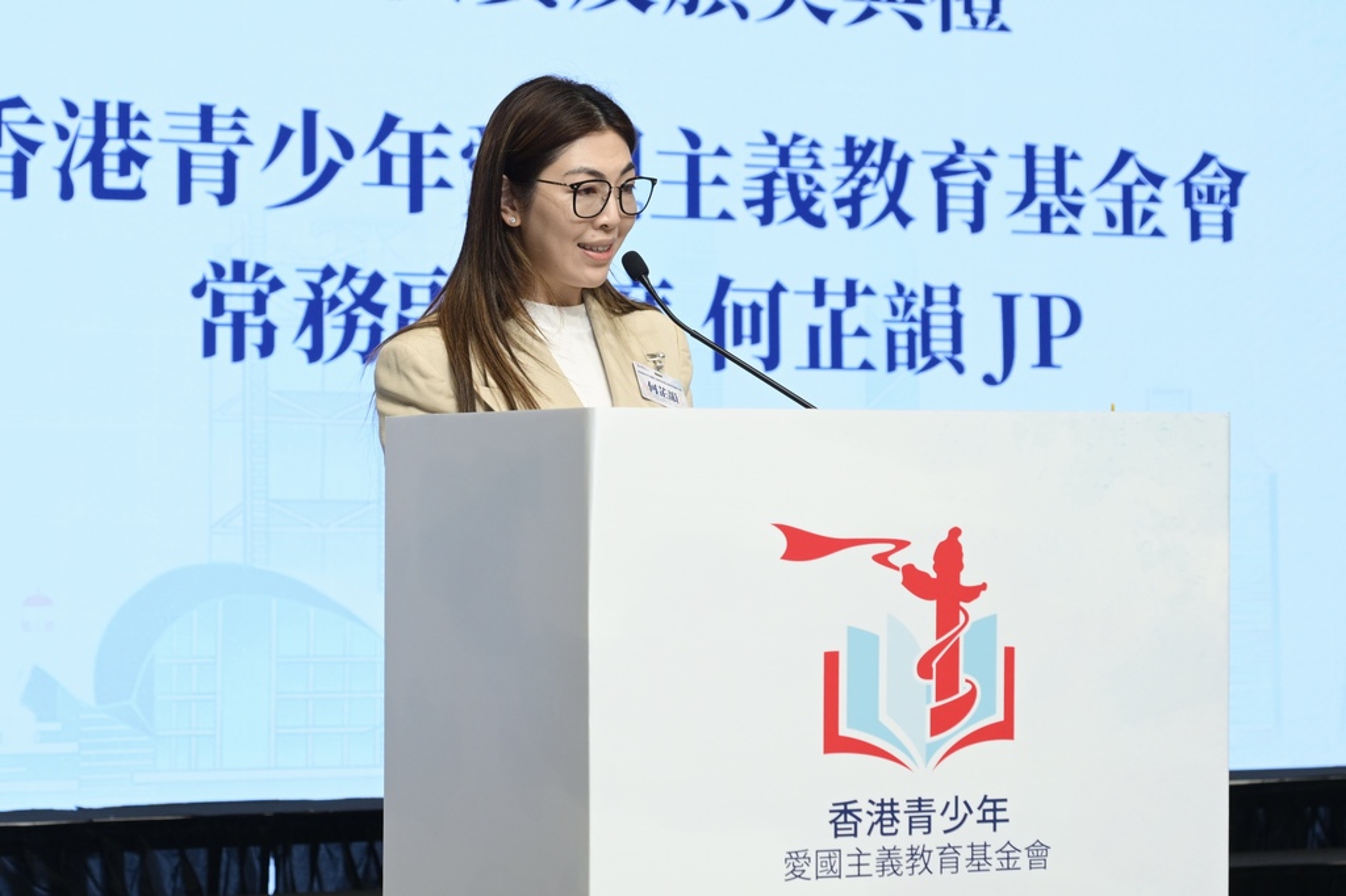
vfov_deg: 18.9
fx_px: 2691
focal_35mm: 72
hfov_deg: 28.1
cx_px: 673
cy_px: 448
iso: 500
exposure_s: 1/160
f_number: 4.5
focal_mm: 48
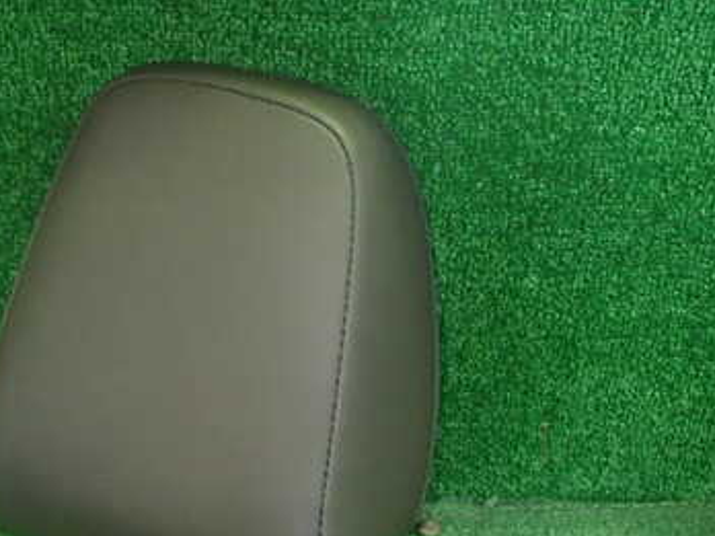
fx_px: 1281
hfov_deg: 31.0
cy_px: 411
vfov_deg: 23.4
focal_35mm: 62
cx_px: 236
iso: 800
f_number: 2.5
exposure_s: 1/15
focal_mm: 6.37
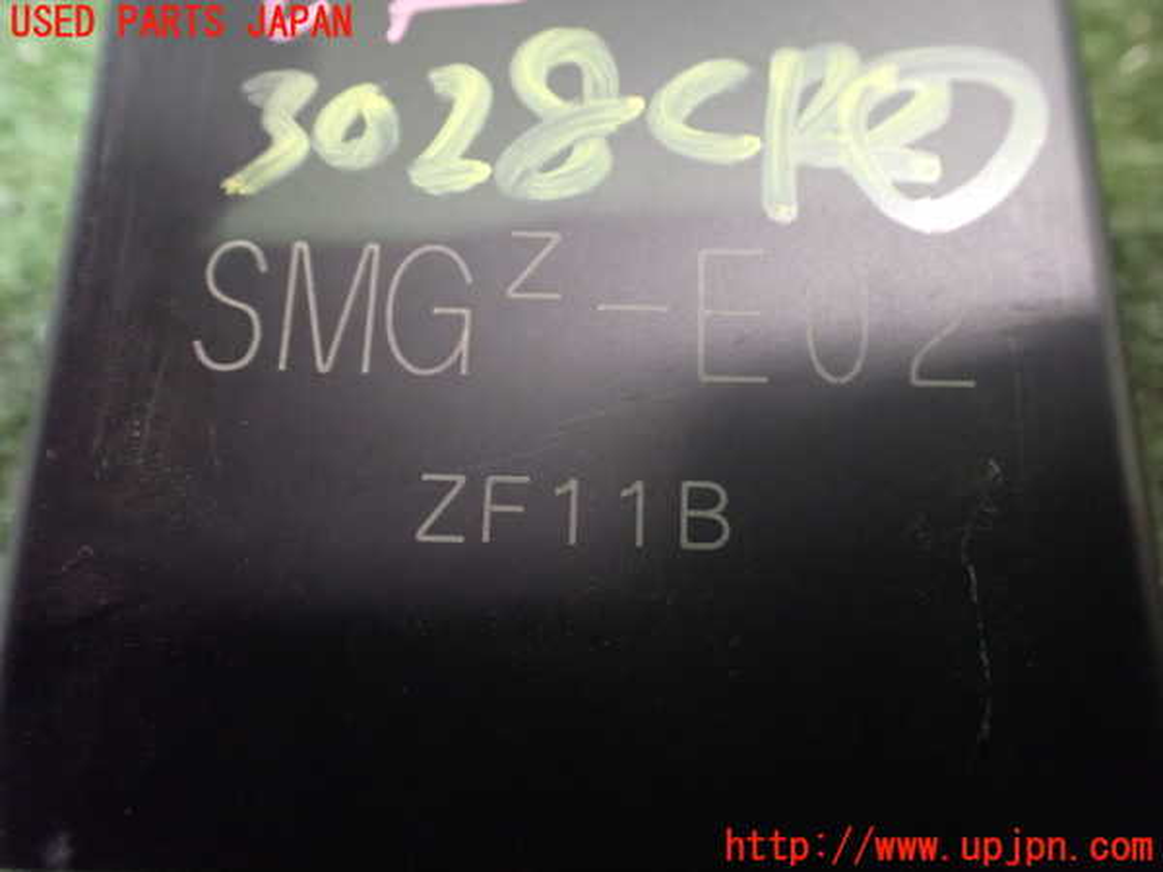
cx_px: 582
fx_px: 1008
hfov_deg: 60.0
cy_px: 436
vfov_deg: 46.8
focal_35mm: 30
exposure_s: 1/30
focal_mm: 5.4
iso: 1250
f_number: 2.3
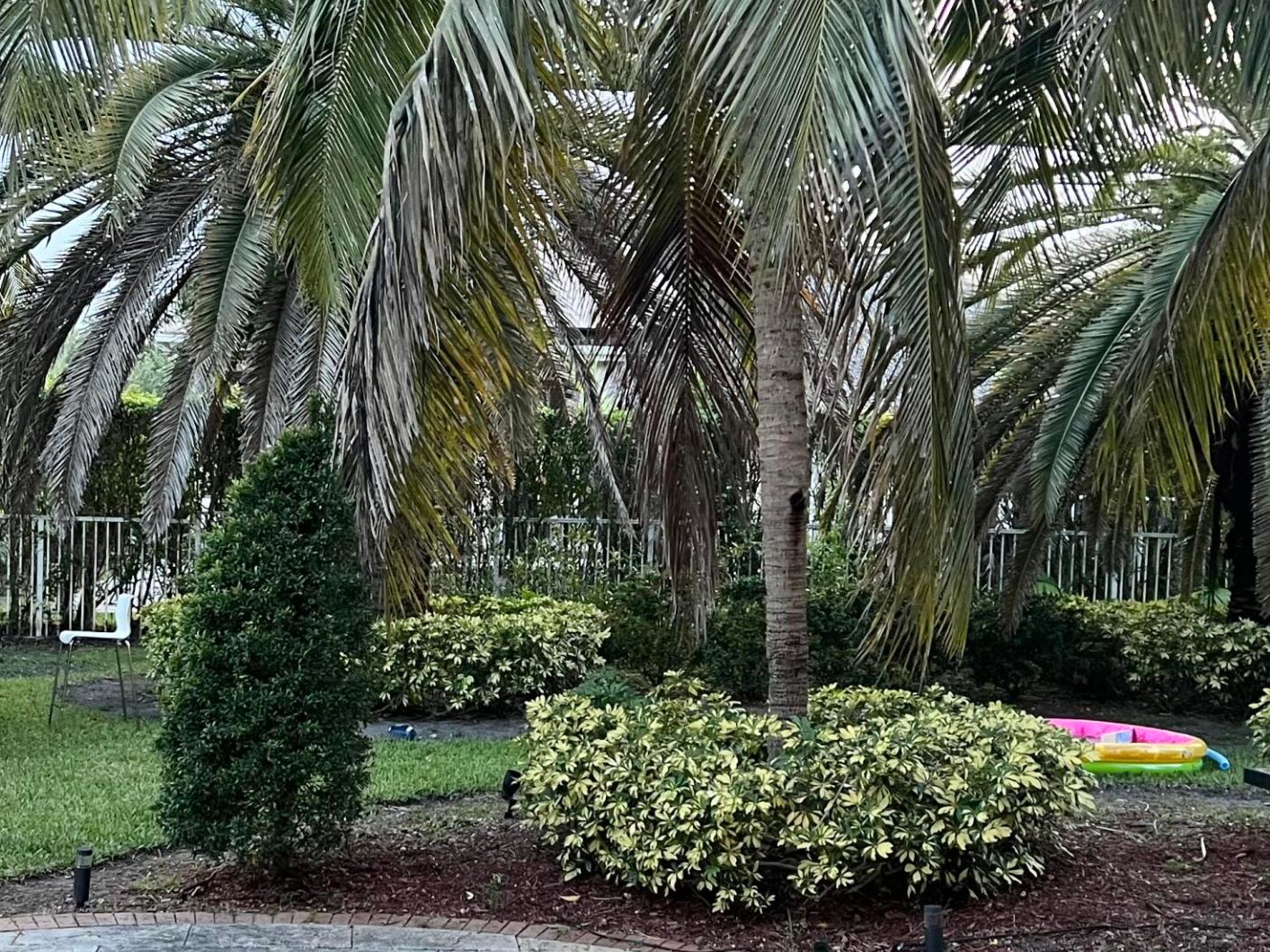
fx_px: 1945
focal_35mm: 53
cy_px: 655
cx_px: 390
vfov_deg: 27.3
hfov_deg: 35.7
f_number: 1.5
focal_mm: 5.7
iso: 200
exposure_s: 1/60
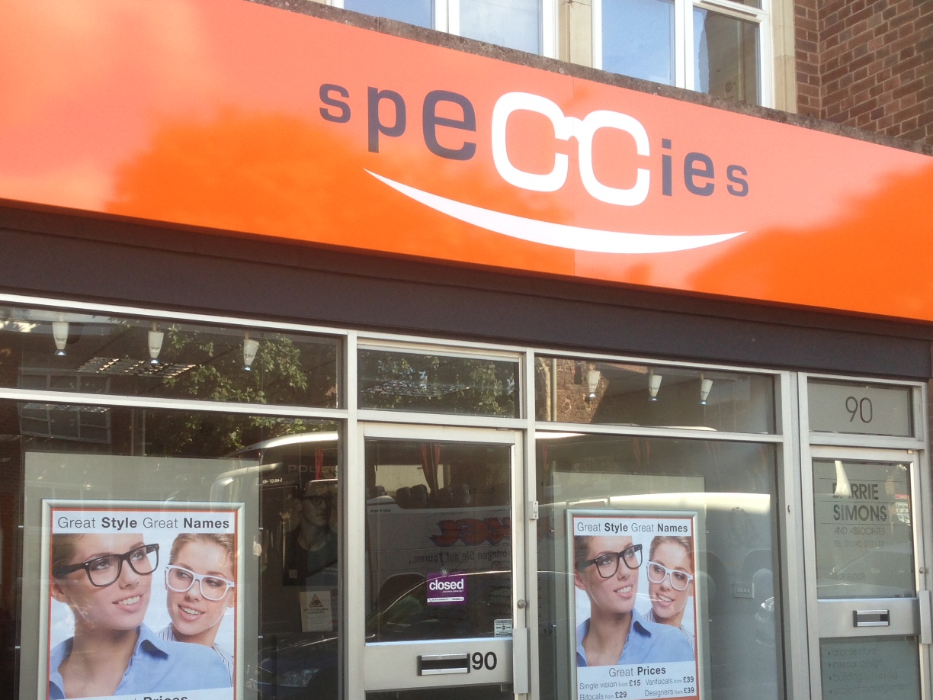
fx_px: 1186
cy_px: 461
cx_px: 389
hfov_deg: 42.8
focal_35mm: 44
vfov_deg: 32.6
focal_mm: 4.13
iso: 50
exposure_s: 1/153
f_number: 2.4
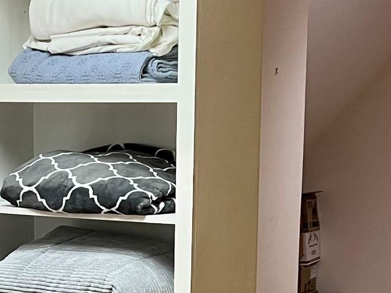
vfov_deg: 13.2
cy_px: 295
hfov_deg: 17.7
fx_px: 1254
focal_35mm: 111
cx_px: 159
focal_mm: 5.7
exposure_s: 1/60
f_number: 1.5
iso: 100
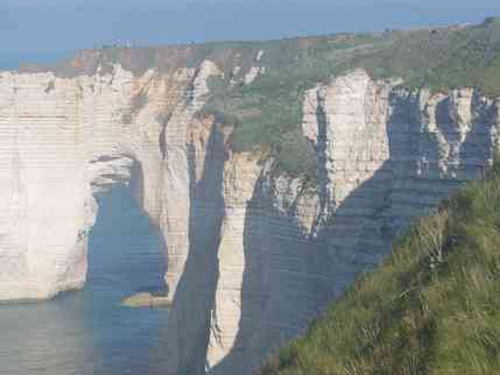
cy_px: 306
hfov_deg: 12.9
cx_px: 23
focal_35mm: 151
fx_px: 2183
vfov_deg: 9.8
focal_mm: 45
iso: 200
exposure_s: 1/100
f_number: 11
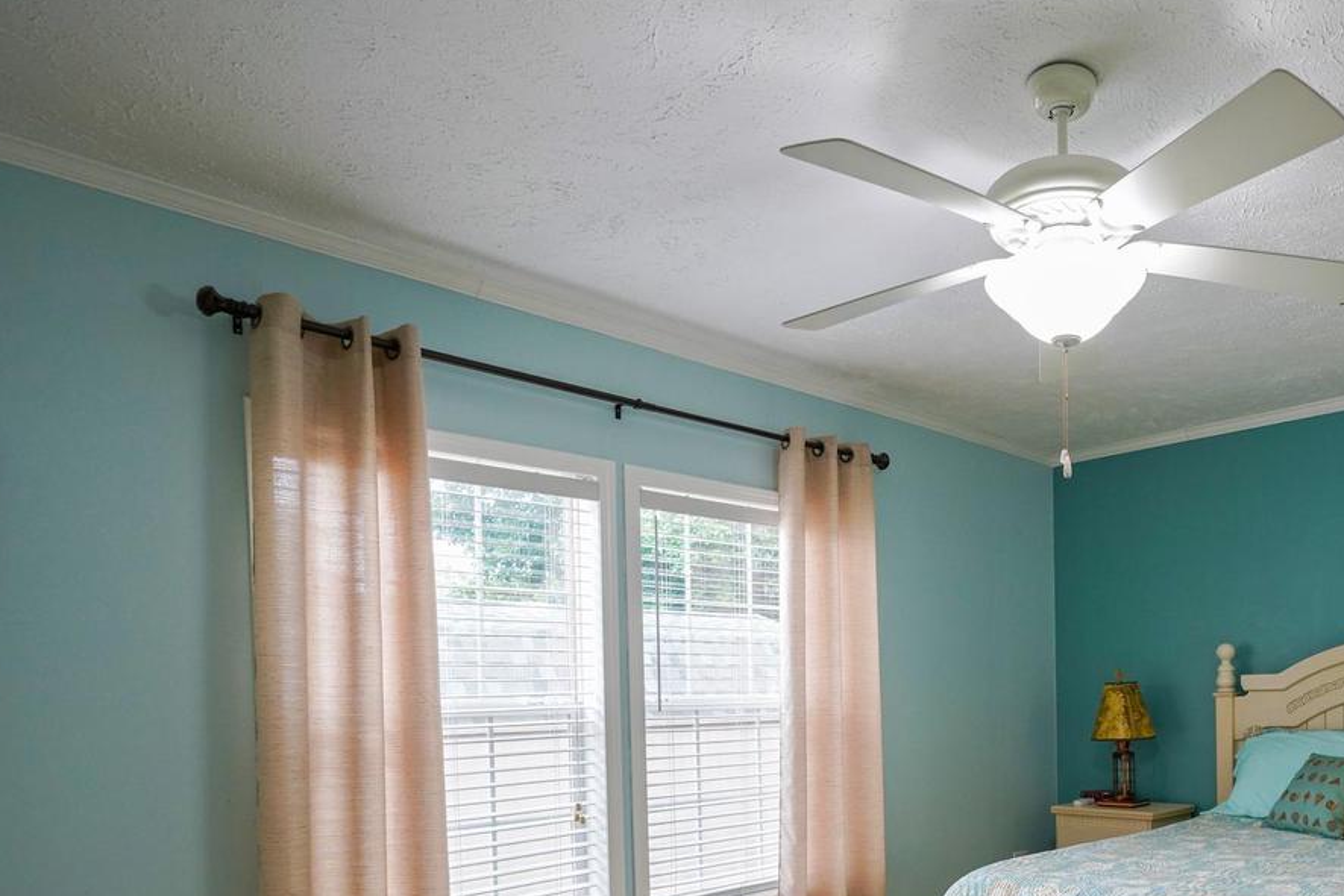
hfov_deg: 65.5
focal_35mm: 26
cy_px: 717
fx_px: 971
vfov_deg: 46.9
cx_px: 995
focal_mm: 16
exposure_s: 1/160
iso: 800
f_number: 4
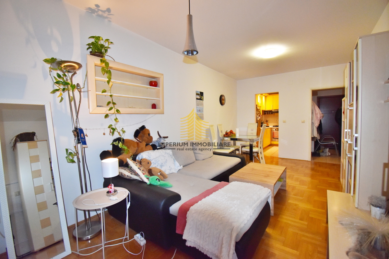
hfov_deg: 100.4
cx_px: 194
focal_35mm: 15
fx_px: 162
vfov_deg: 77.3
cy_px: 130
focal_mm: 10
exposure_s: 1/125
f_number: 4.5
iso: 900
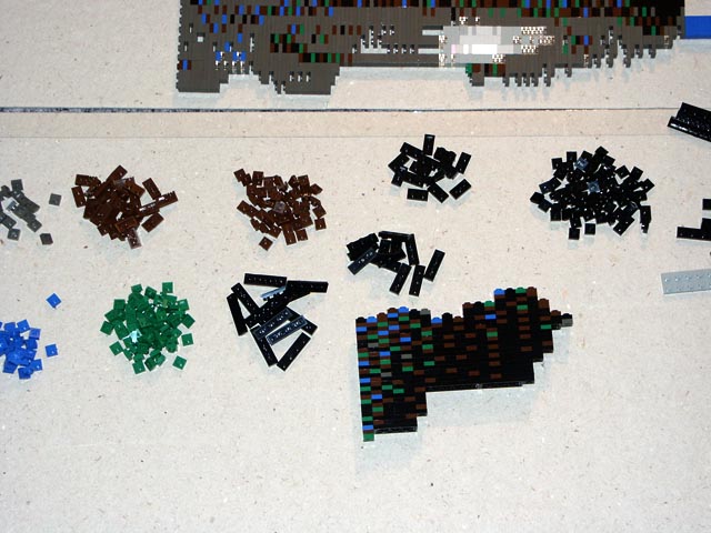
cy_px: 266
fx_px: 1869
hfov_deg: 21.5
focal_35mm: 91
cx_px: 356
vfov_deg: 16.2
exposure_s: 1/90
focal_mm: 22.54
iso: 200
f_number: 3.5
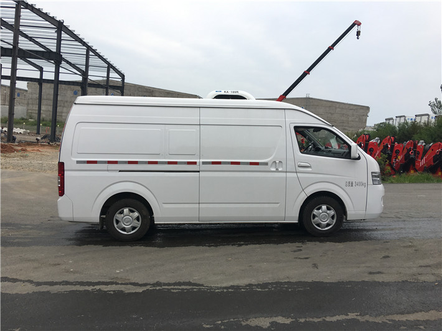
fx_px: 370
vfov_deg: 48.2
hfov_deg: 61.7
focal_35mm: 29
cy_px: 166
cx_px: 221
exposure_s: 1/1131
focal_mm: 4.15
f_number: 2.2
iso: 25
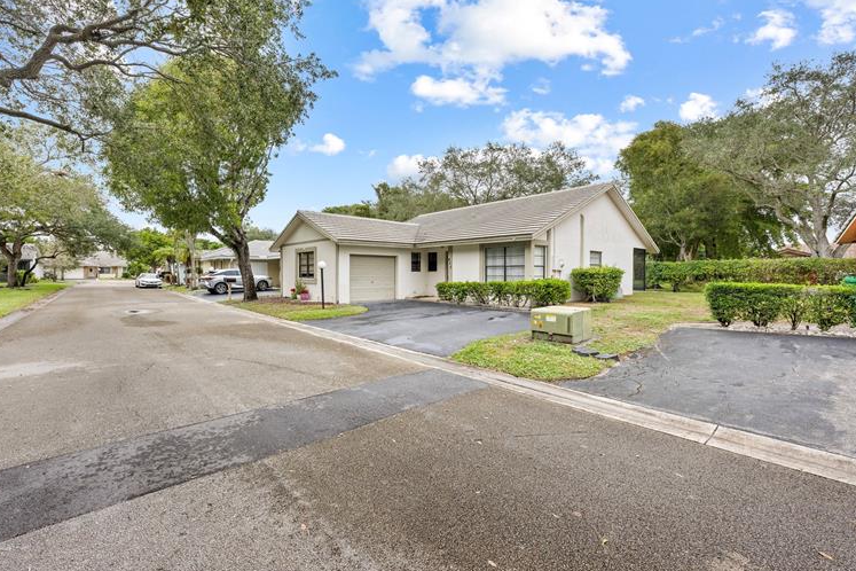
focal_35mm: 15
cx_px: 406
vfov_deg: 77.3
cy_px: 278
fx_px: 357
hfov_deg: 100.3
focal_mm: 14
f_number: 8
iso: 500
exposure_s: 1/60
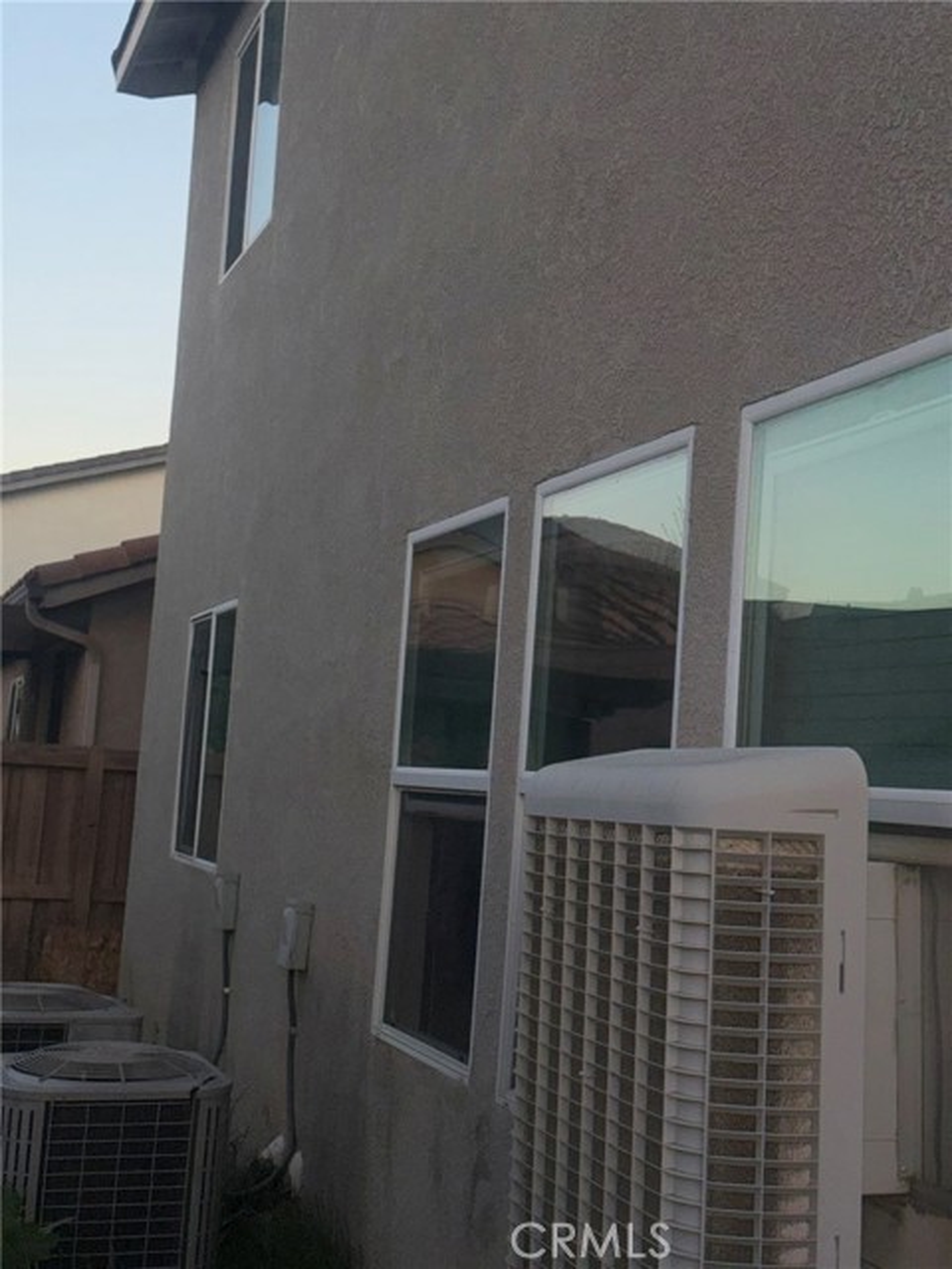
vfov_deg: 39.7
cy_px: 634
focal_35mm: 48
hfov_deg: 30.3
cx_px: 476
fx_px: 1760
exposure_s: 1/1185
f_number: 1.78
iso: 50
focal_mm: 6.76
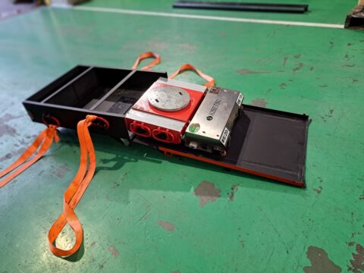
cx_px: 182
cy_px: 136
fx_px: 252
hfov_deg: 71.6
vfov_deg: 56.8
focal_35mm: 24
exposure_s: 1/50
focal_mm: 5.23
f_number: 1.8
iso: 160
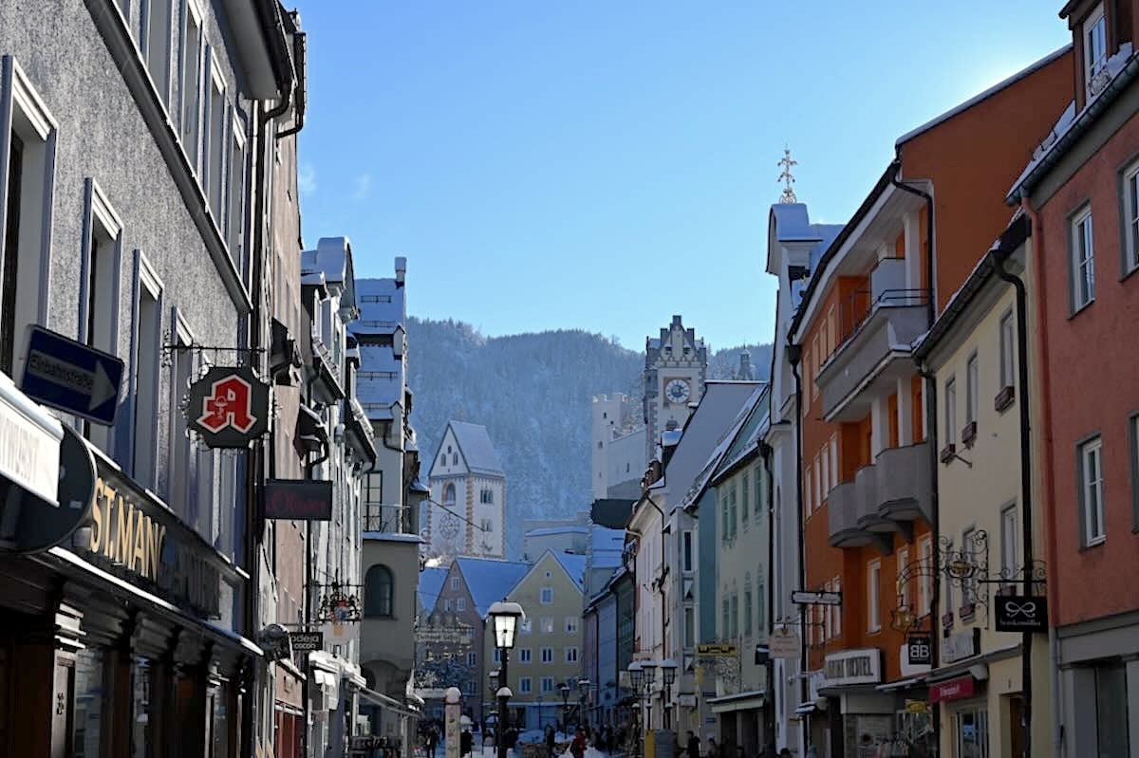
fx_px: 1834
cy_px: 379
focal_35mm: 58
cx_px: 570
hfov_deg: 34.5
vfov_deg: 23.4
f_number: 9
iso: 400
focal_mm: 58
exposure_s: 1/1250
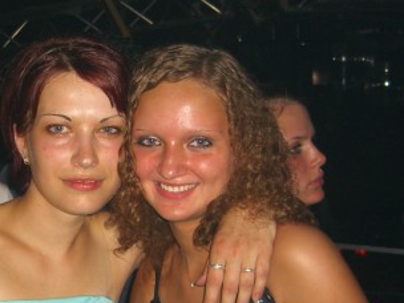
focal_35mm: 75
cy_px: 226
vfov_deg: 19.5
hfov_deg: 25.5
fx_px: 875
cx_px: 81
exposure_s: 1/60
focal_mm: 7.9
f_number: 2.8
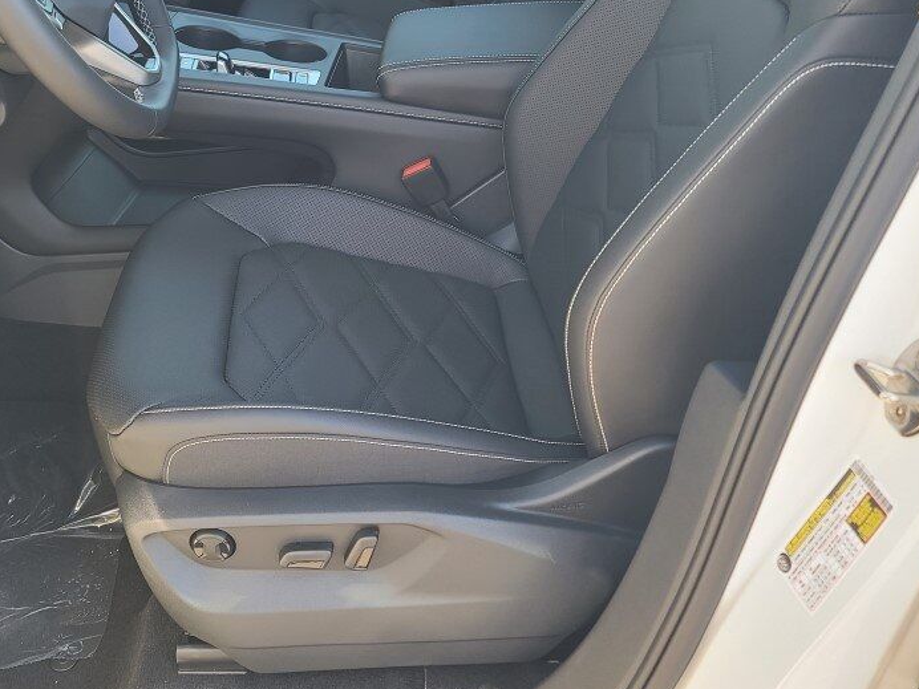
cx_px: 380
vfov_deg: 38.1
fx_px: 982
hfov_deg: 49.9
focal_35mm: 37
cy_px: 208
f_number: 1.8
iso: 64
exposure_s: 1/120
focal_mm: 7
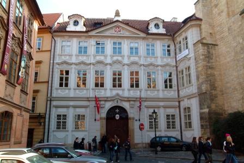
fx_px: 204
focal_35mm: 30
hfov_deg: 61.9
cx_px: 122
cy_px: 82
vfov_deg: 43.7
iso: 200
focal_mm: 20
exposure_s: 1/180
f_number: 6.7
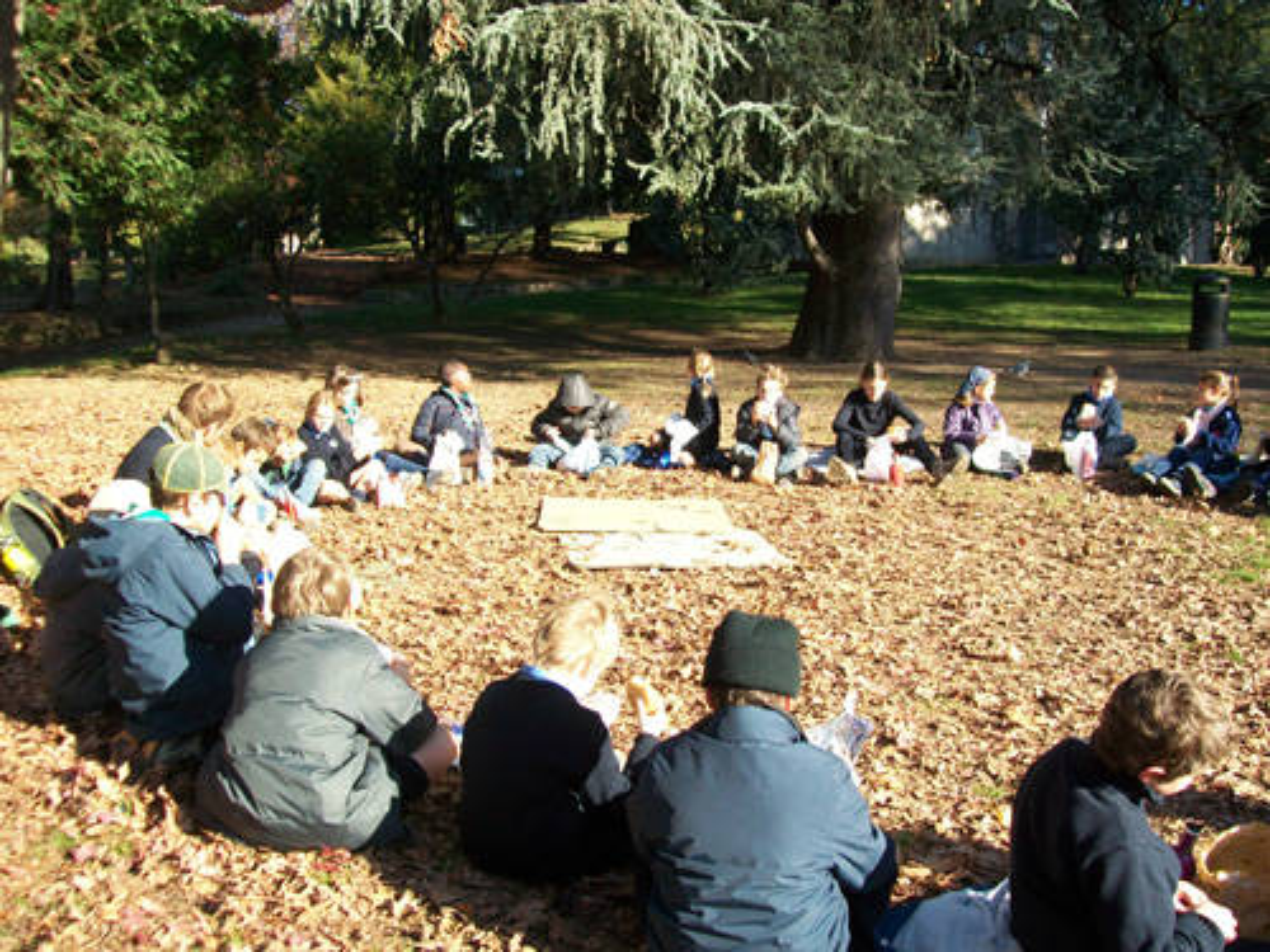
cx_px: 635
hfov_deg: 51.4
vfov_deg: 39.7
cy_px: 476
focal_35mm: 36
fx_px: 1321
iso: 64
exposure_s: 1/250
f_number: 2.7
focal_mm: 6
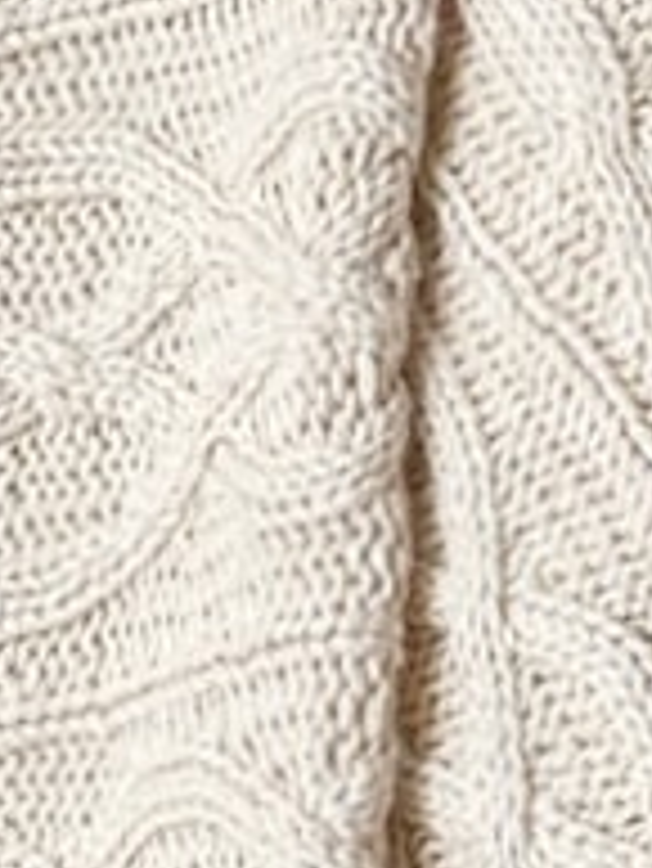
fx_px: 4816
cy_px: 855
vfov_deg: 10.2
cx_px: -798
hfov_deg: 7.3
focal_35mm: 192
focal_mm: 6.76
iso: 200
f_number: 1.78
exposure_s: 1/74
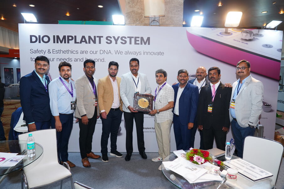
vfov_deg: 53.1
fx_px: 189
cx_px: 142
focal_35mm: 24
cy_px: 94
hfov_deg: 73.8
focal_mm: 24
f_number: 5.6
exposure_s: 1/160
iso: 1250
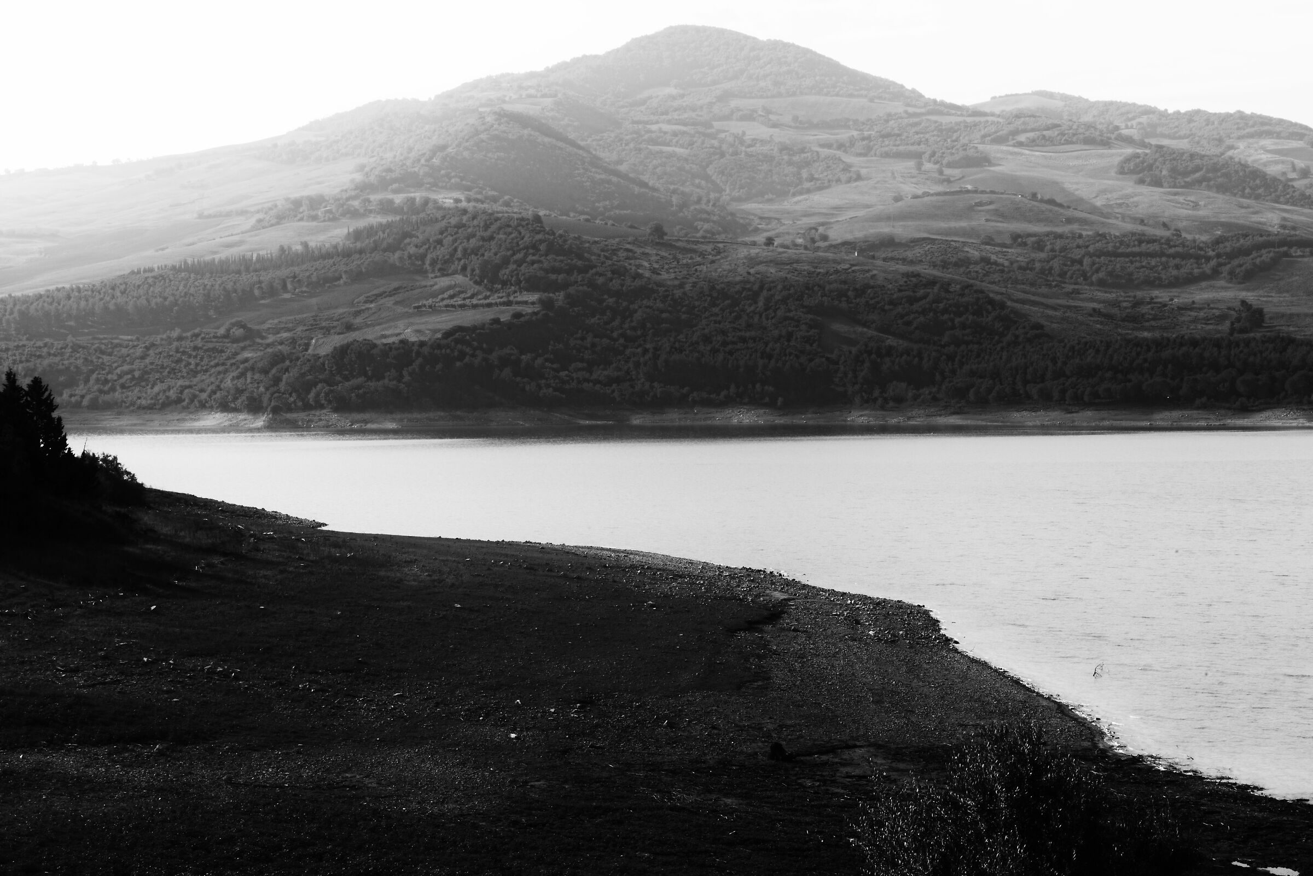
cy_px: 438
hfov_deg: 28.8
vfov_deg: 19.5
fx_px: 2554
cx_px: 656
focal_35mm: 70
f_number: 32
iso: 450
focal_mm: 70
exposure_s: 1/100
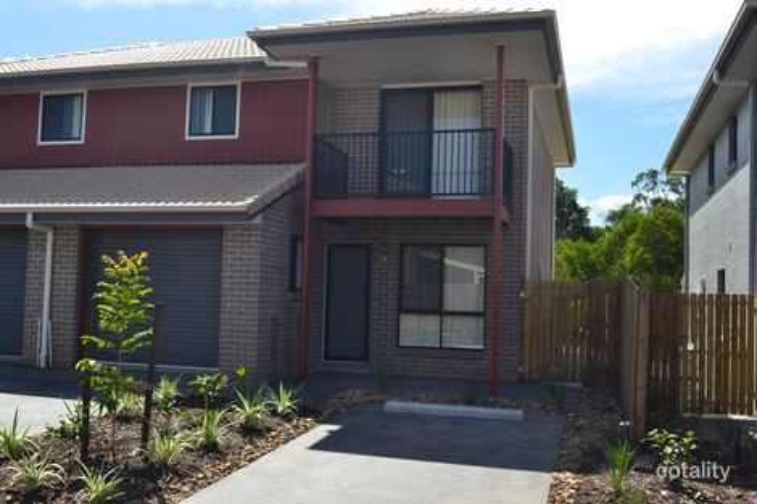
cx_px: 378
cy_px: 252
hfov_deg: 53.1
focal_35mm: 36
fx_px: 757
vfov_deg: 36.8
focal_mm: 24
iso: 400
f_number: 11
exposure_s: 1/400
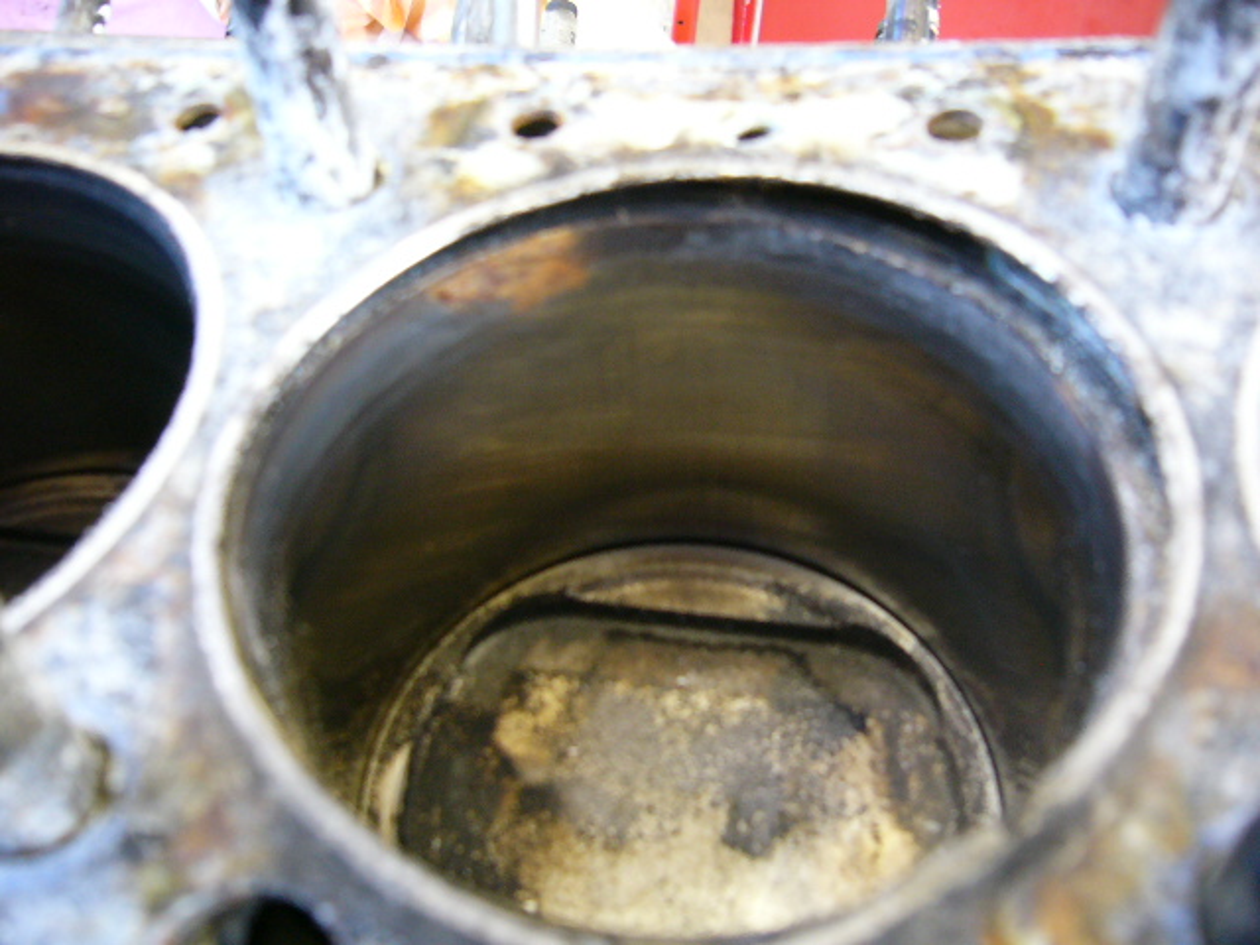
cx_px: 630
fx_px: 1274
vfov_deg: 40.7
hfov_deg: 52.6
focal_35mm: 35
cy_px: 472
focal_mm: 5.8
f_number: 2.8
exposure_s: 1/10
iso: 200
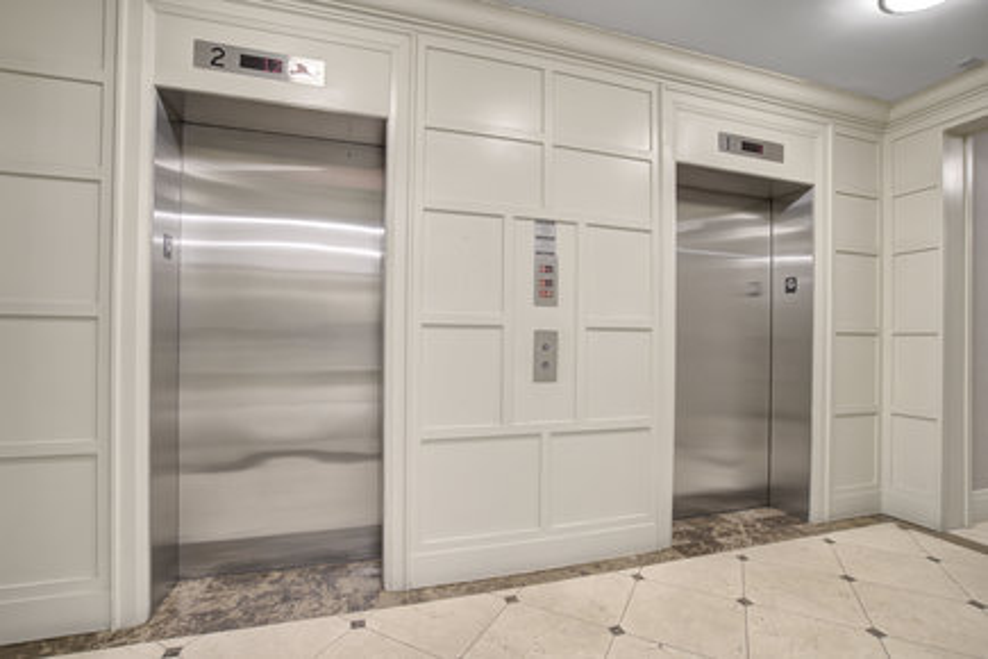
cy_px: 330
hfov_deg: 96.7
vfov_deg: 73.7
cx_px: 494
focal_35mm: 16
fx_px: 439
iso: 320
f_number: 8
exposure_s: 1/2
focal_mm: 16
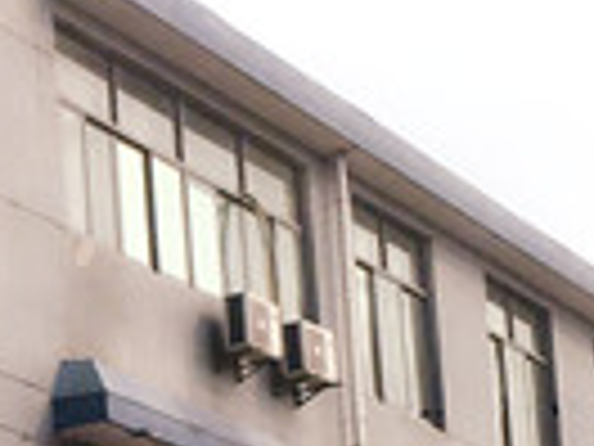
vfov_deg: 8.2
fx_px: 3020
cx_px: -382
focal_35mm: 176
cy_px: 716
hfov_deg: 10.7
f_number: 2.2
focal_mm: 4.15
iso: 25
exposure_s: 1/1923
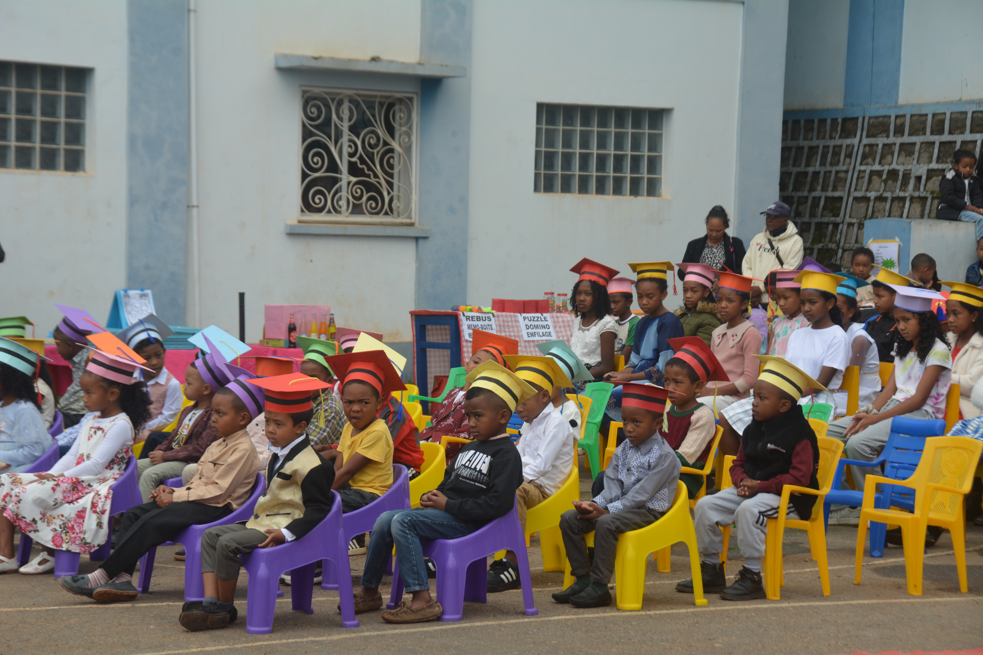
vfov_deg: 14.7
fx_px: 2539
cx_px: 492
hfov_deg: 21.9
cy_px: 328
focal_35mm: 93
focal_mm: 62
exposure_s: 1/250
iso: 200
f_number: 8
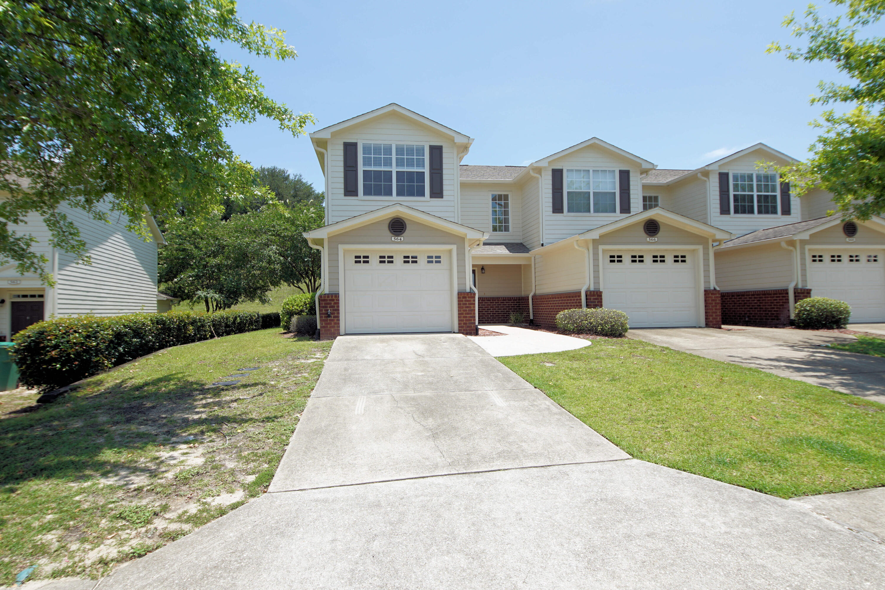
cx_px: 442
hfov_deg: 90.0
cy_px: 295
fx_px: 443
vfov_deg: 67.4
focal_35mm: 18
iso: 100
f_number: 7.1
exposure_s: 1/160
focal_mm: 12
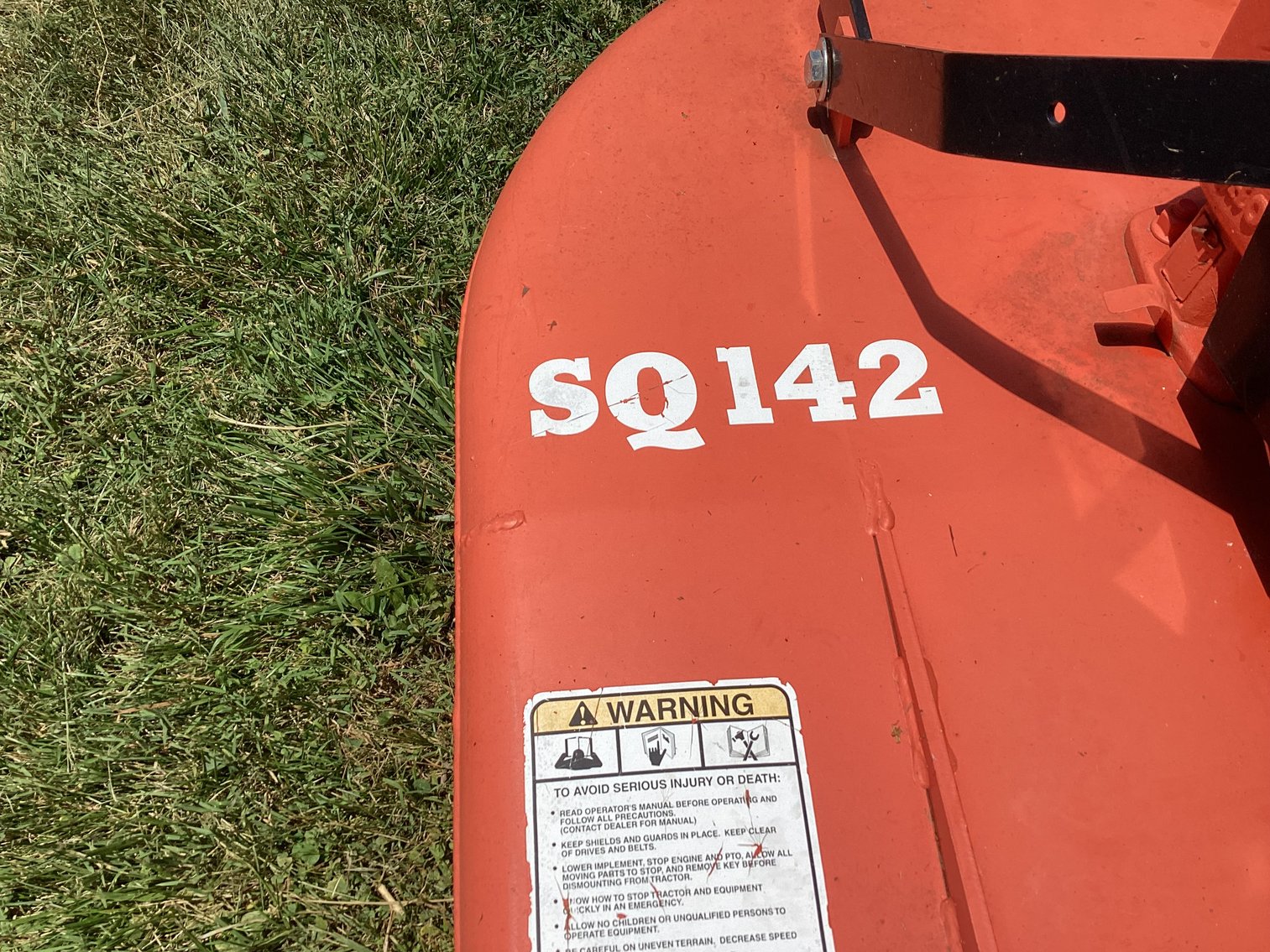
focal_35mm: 31
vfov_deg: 45.4
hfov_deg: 58.3
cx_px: 635
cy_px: 476
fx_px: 1137
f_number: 2.4
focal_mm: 3.3
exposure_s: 1/2551
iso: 25
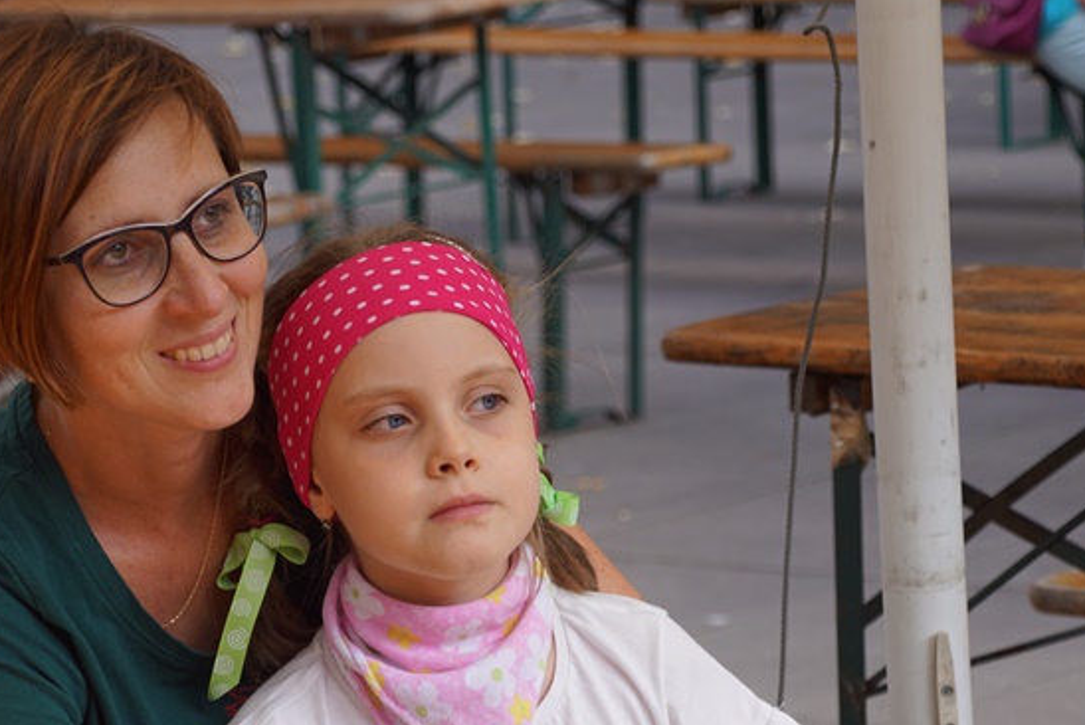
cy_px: 561
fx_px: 6179
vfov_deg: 6.7
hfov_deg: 10.0
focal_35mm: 205
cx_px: 359
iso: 125
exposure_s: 1/160
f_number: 5.6
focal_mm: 75
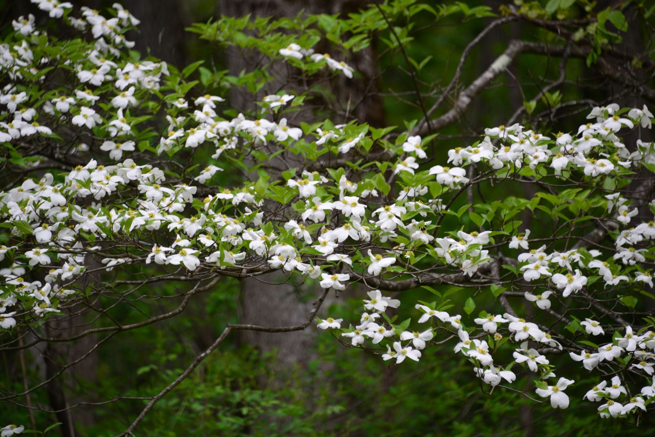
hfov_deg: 6.8
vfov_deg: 4.6
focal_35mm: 301
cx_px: 327
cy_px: 218
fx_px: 5477
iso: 79
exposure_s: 1/30
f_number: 5.6
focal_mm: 300
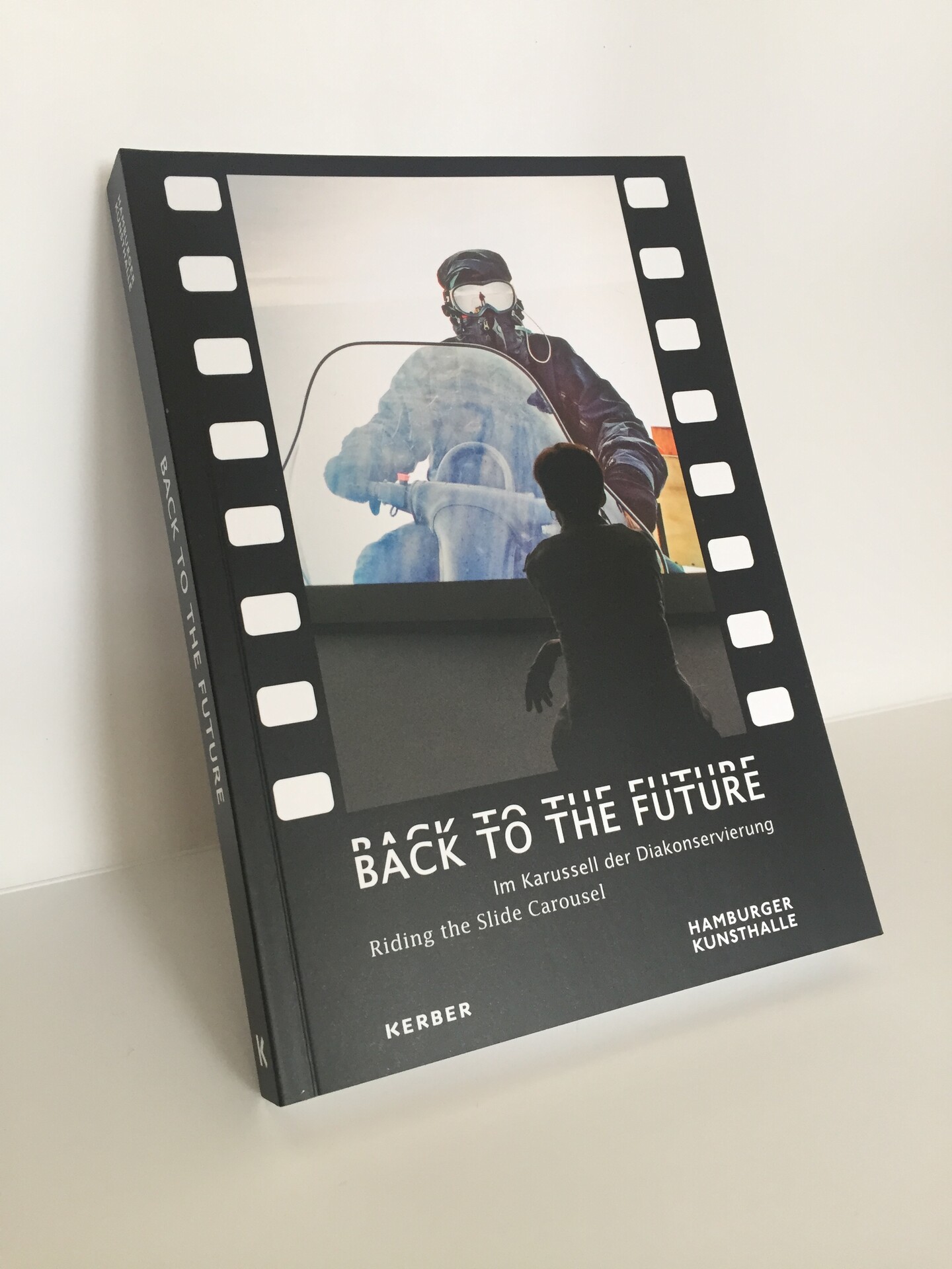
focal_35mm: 29
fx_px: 1063
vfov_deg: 61.7
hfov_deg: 48.2
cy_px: 634
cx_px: 476
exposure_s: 1/33
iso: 50
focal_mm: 4.15
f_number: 2.2
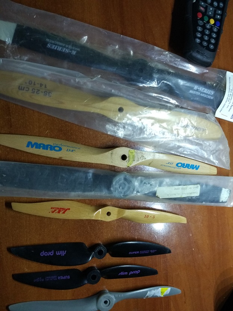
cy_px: 156
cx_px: 116
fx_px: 269
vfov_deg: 60.0
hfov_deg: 46.8
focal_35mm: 30
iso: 546
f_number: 2
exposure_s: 1/25
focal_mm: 4.12
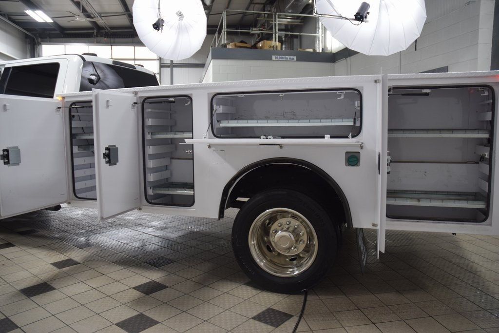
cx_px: 250
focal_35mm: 27
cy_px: 166
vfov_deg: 47.9
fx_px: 374
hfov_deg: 67.4
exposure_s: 1/60
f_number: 4
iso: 560
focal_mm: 18
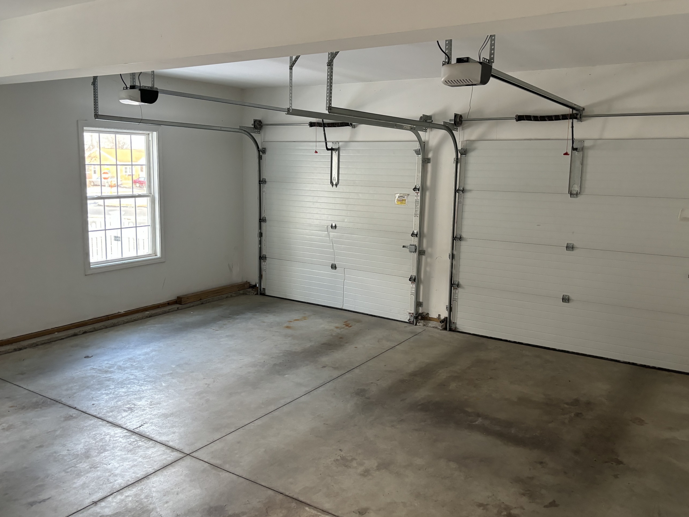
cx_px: 353
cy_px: 248
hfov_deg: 61.6
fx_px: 577
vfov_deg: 48.2
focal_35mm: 29
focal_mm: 5.96
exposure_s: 1/60
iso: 250
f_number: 1.6
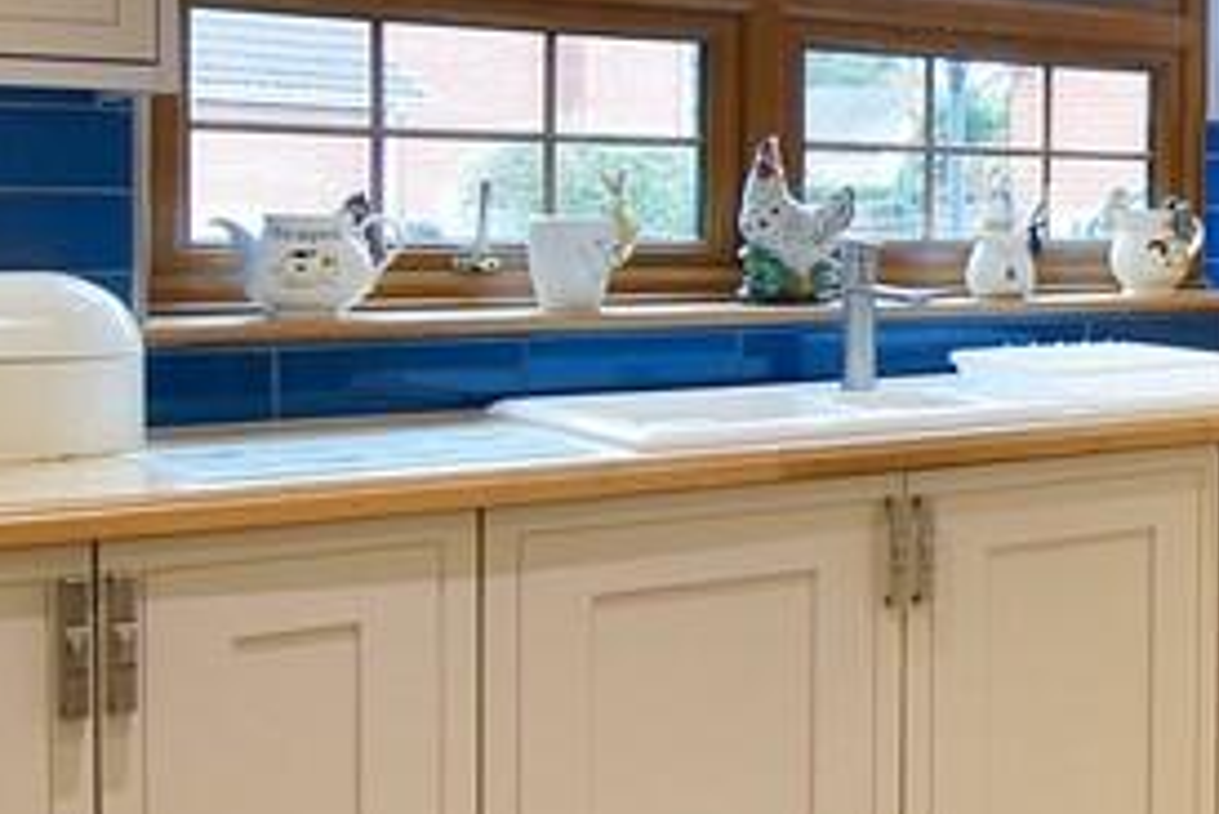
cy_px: 265
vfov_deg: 24.1
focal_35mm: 56
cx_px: 1597
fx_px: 1897
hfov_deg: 28.8
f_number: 4.5
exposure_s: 1/15
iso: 125
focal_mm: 10
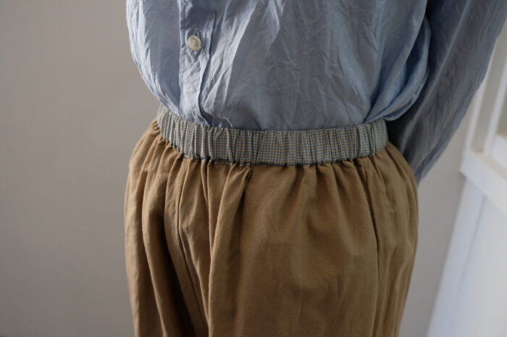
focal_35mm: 27
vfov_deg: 47.8
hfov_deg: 67.4
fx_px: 380
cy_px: 168
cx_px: 254
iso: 2500
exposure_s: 1/125
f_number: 4
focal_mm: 18
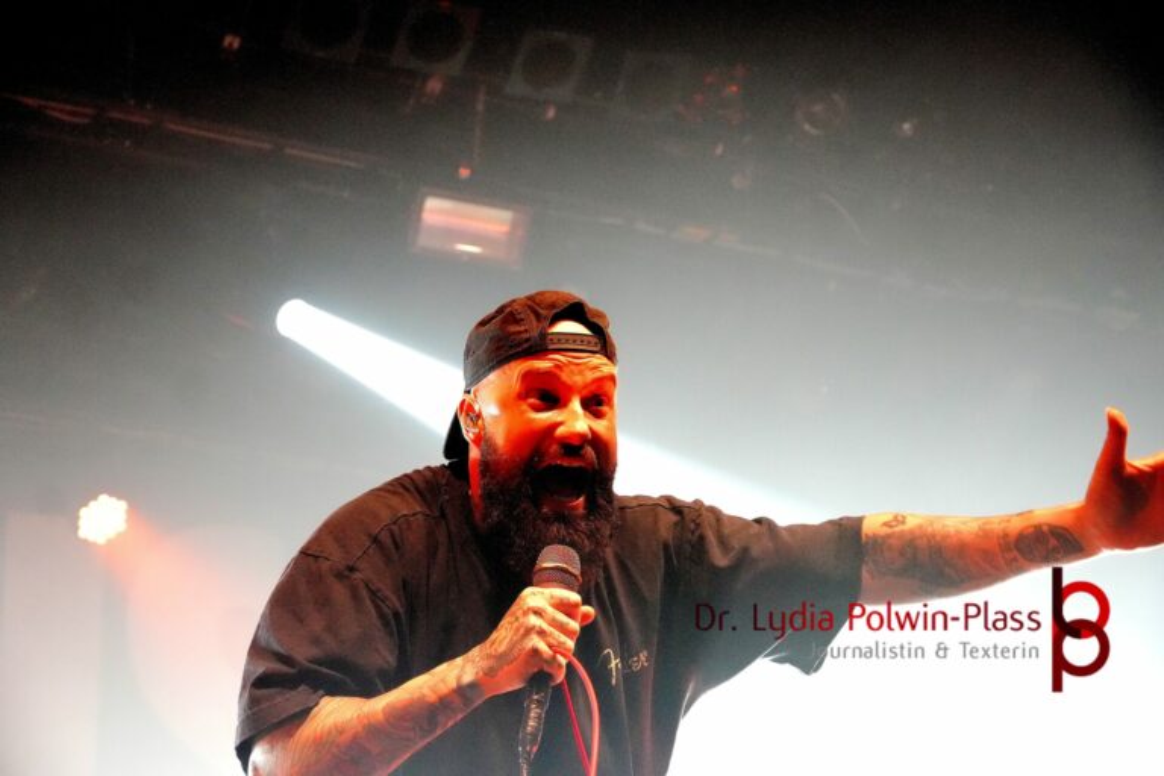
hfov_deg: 28.1
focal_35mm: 72
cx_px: 582
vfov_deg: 18.9
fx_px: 2328
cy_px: 388
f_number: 4.5
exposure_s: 1/80
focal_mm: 48
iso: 6400
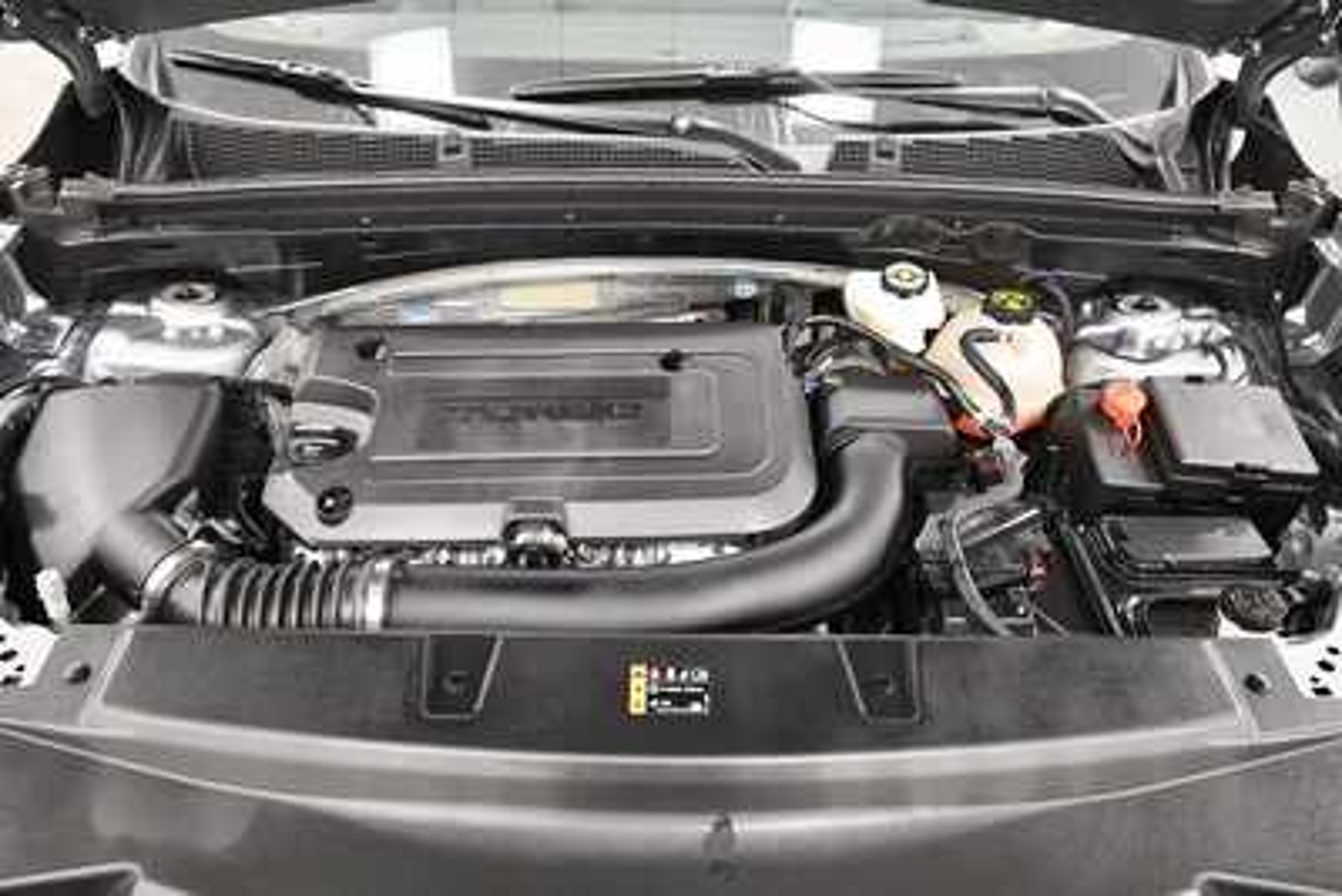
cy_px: 448
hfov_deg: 61.9
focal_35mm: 30
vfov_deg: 43.6
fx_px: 1119
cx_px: 671
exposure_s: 1/60
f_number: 5.6
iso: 3200
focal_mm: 20
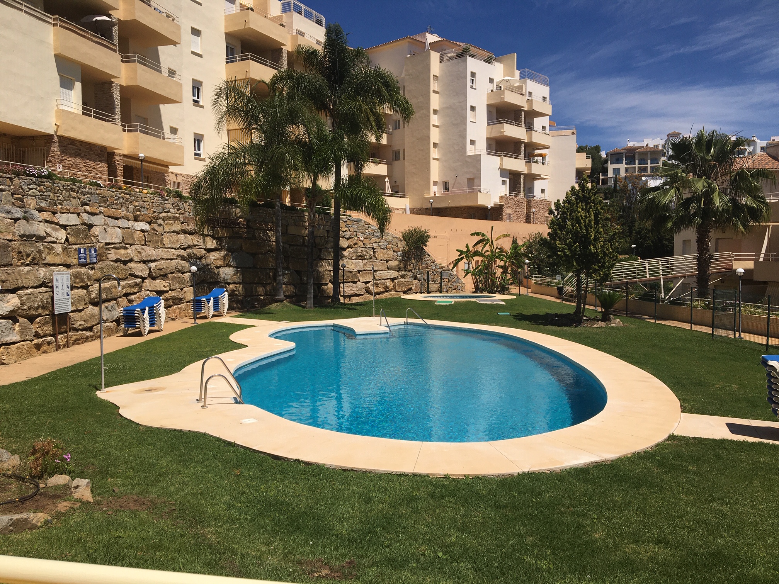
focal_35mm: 29
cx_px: 390
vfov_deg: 48.2
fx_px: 653
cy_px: 292
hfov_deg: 61.7
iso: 25
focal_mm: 4.15
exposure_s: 1/3846
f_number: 2.2
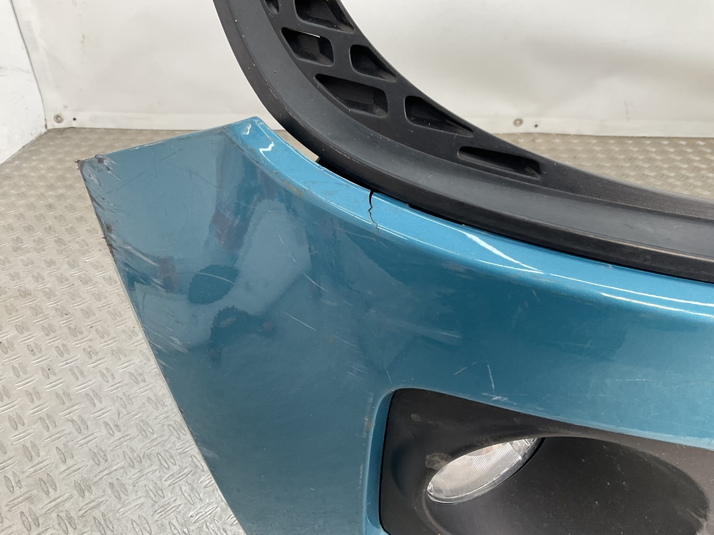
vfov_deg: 48.2
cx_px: 357
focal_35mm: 29
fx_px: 598
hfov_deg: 61.7
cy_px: 268
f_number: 1.8
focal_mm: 3
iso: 32
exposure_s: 1/120
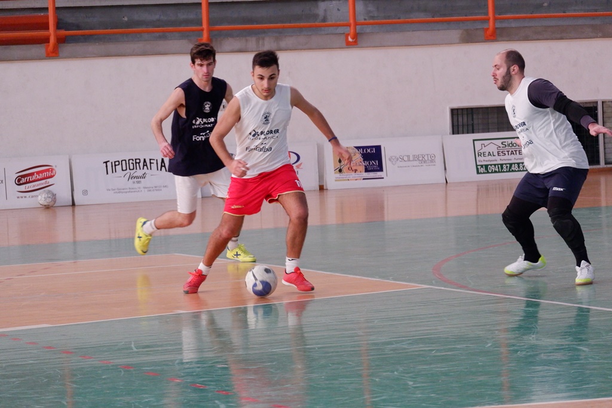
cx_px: 306
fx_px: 2431
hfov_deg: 14.3
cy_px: 204
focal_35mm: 143
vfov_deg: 9.6
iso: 5000
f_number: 5.4
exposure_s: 1/280
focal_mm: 95.4
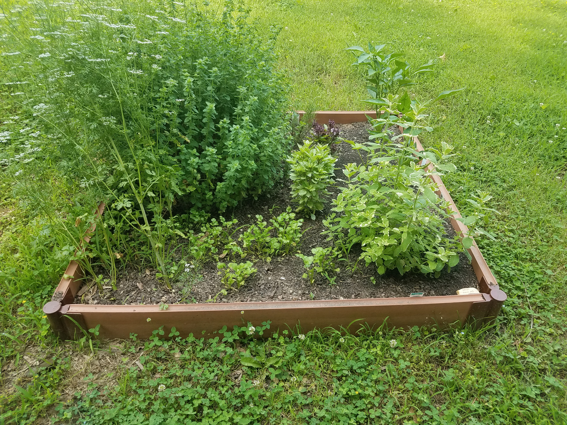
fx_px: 426
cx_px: 284
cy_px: 212
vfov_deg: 53.1
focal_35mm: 26
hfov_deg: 67.3
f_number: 1.7
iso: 40
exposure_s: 1/292
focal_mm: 4.2
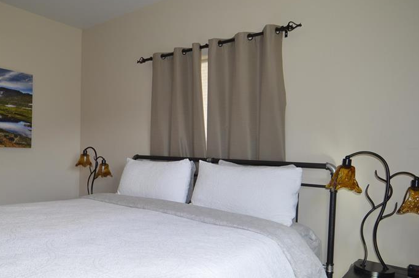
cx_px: 173
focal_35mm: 27
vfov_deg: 47.6
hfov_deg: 67.0
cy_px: 163
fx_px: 314
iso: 360
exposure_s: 1/125
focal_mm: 12
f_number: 4
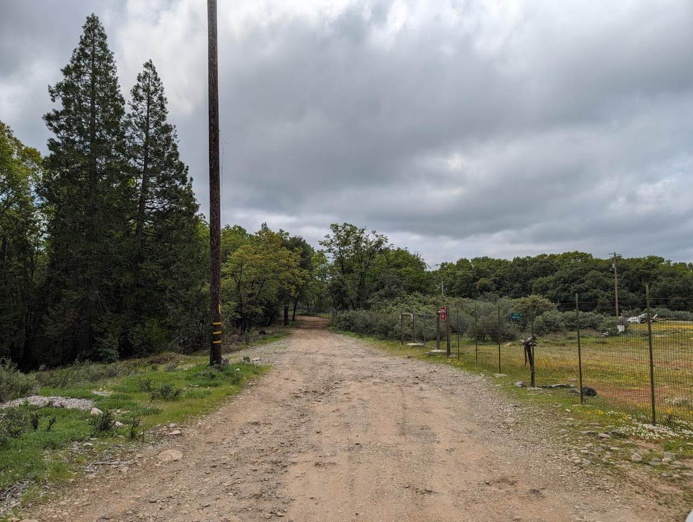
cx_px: 346
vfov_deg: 56.9
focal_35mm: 24
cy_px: 261
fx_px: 481
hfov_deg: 71.5
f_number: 1.68
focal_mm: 6.9
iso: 21
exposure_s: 1/3175
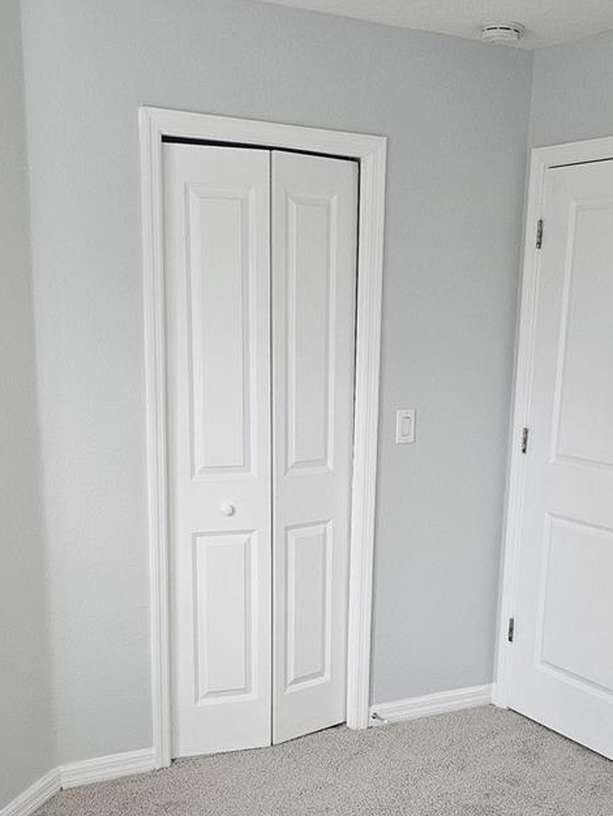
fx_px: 1085
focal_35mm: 46
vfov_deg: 40.4
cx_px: 350
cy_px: 580
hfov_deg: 31.5
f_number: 1.8
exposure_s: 1/120
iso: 250
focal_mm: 5
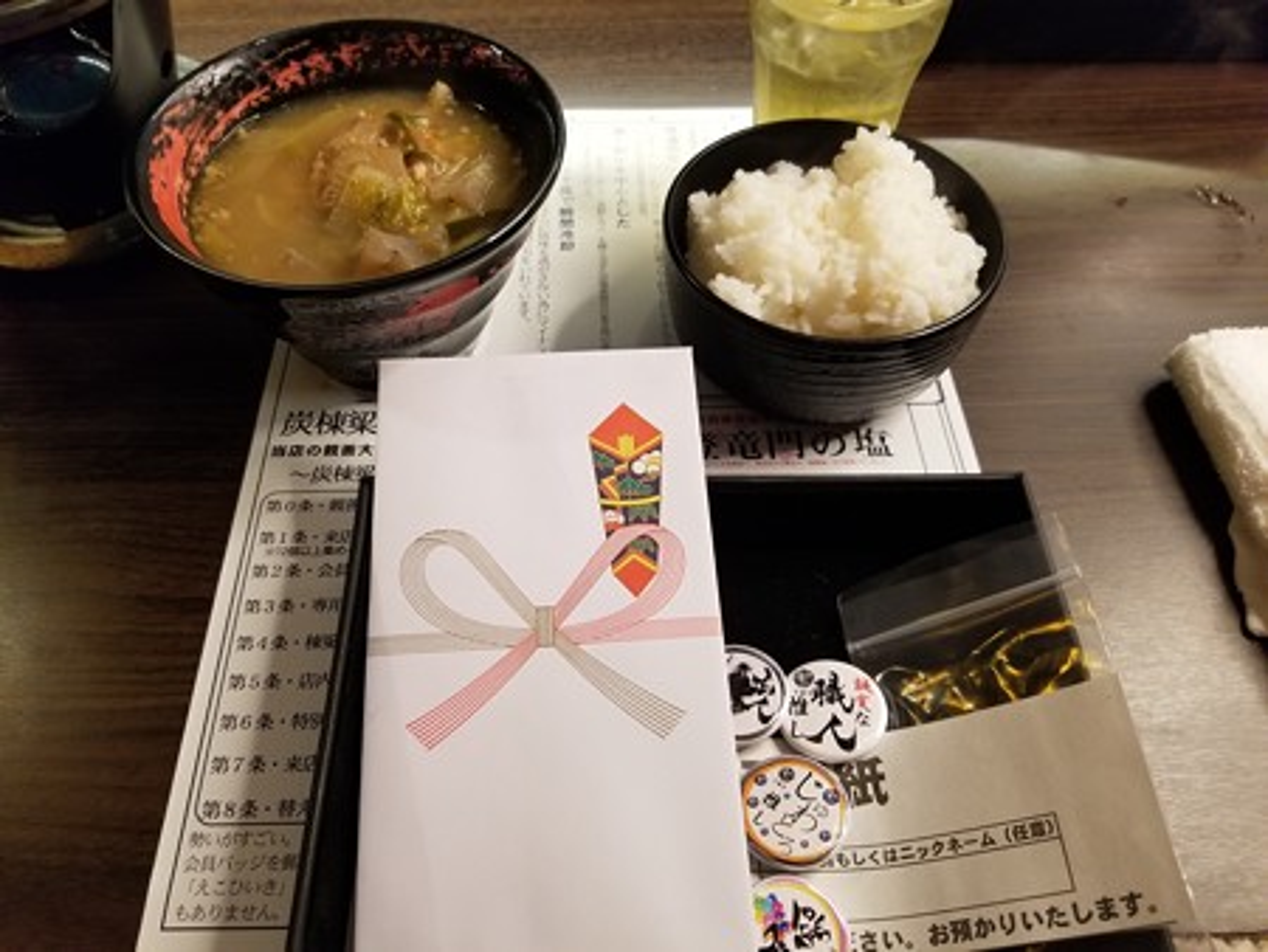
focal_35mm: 26
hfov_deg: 67.3
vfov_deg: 53.1
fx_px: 953
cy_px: 476
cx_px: 634
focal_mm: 4.25
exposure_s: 1/120
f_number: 1.7
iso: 250
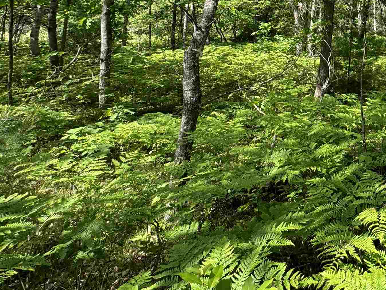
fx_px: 357
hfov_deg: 48.1
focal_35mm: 32
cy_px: -9
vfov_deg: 38.5
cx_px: 376
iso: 40
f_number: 2.2
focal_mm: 2.22
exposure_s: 1/322
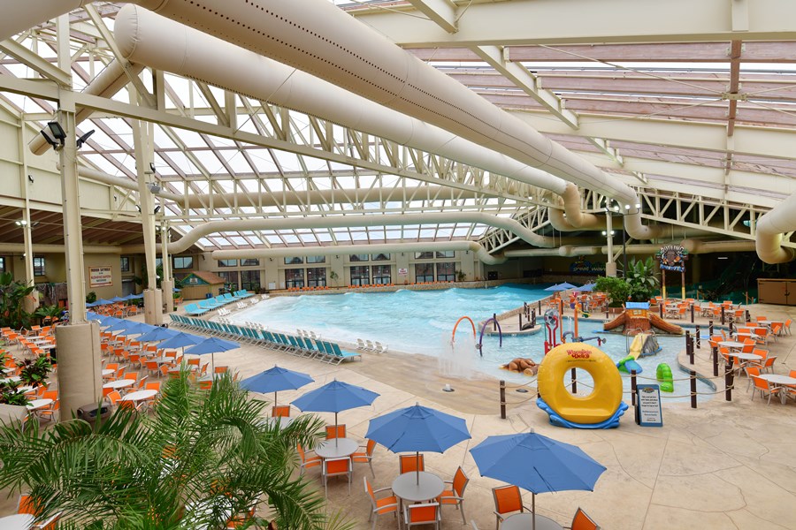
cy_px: 265
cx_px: 398
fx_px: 398
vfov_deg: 67.4
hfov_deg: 90.0
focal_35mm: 18
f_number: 4
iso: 160
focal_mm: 18
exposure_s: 1/200
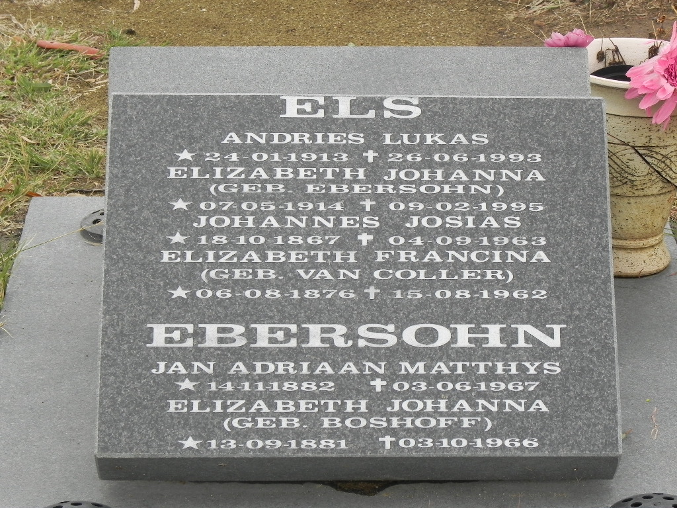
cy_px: 254
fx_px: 2523
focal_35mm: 129
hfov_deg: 15.3
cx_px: 338
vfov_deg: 11.5
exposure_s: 1/294
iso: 160
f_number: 6.3
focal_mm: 23
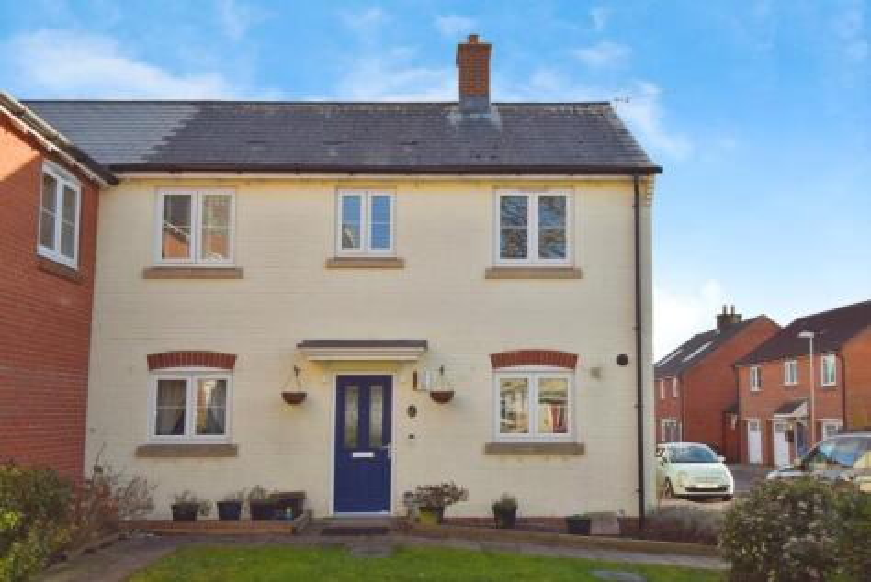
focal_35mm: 33
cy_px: 291
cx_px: 436
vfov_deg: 40.0
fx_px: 799
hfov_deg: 57.2
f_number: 9
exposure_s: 1/200
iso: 100
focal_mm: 22
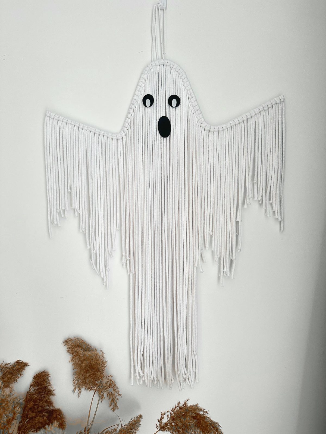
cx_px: 163
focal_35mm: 24
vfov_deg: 71.6
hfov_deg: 56.8
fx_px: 301
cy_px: 217
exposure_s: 1/60
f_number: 1.78
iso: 250
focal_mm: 6.86
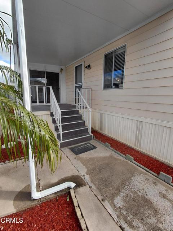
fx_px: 107
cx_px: 86
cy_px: 116
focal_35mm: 16
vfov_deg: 94.5
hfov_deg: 78.1
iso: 40
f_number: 2.2
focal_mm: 1.64
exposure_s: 1/767
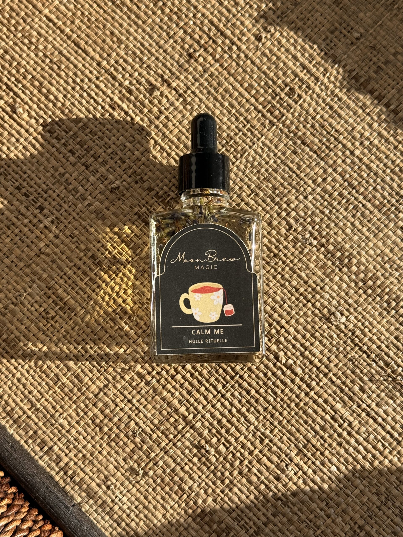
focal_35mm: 48
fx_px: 745
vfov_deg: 39.7
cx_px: 202
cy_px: 268
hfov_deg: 30.3
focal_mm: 6.76
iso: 64
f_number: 1.78
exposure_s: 1/1608
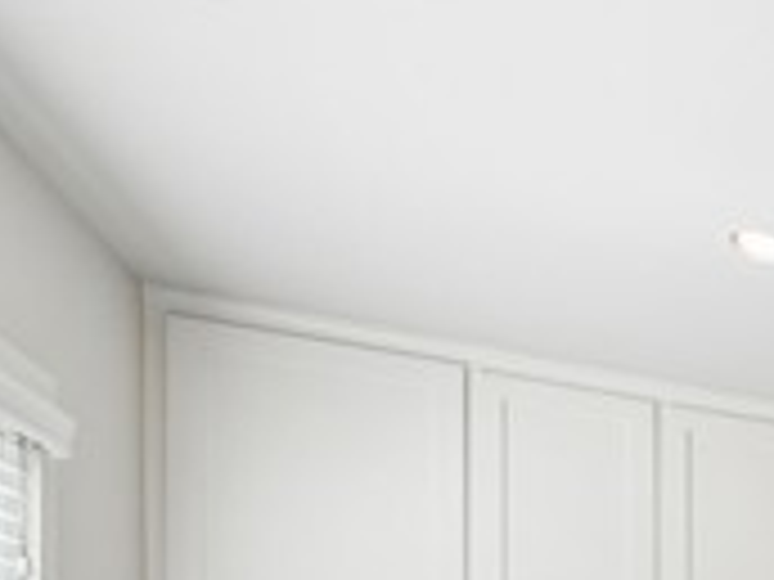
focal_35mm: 43
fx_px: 961
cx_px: 1215
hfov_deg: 27.0
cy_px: 807
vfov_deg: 26.7
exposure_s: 1/80
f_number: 8
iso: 400
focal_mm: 12
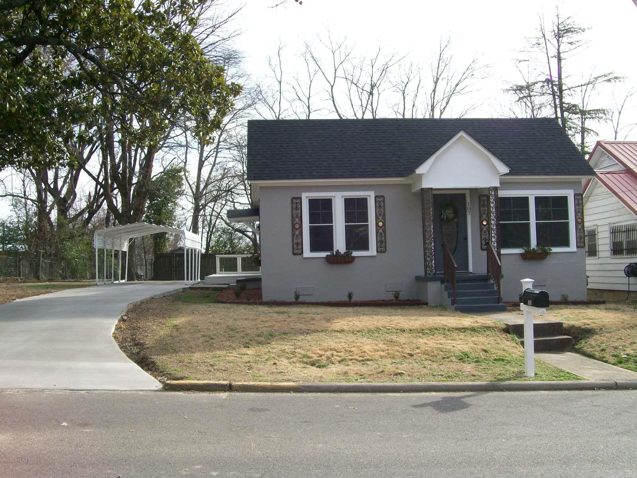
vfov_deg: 39.7
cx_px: 318
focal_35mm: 36
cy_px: 239
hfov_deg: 51.4
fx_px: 662
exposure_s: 1/267
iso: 80
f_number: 4.8
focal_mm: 6
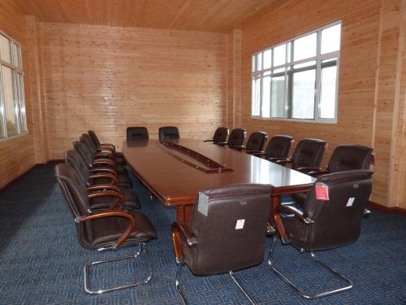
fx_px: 293
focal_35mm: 25
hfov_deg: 69.4
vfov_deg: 54.9
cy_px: 152
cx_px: 203
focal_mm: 4.5
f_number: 2.8
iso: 320
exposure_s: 1/60
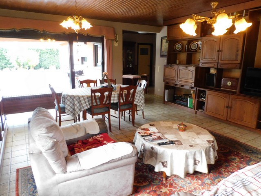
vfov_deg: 56.8
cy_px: 98
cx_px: 130
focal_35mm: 24
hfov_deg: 71.6
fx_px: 181
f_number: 3.3
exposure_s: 1/15
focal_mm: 4.3
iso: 400
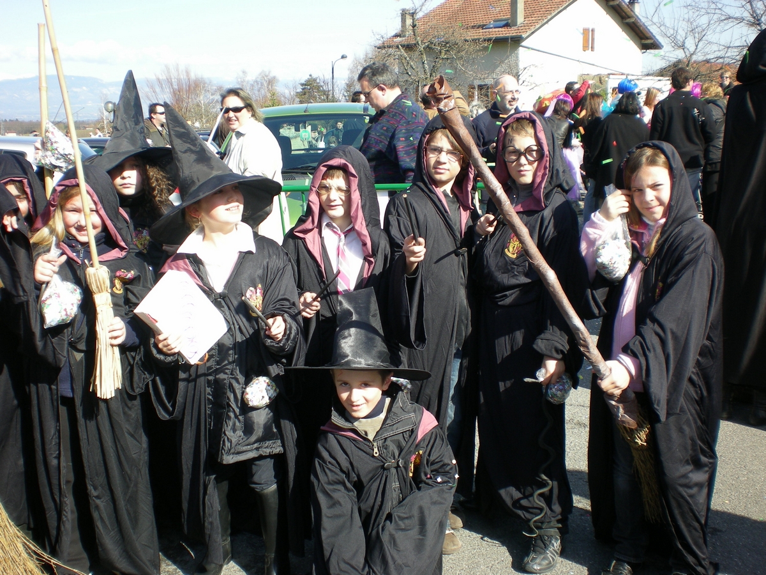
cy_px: 288
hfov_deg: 49.0
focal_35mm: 38
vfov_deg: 37.7
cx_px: 383
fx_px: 841
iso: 50
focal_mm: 6.3
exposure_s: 1/167
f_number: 4.6
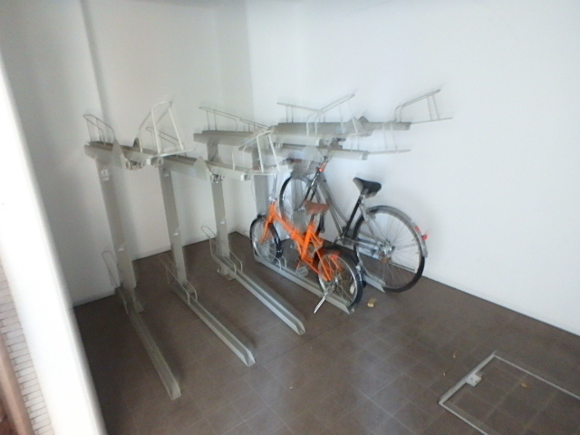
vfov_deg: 63.4
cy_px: 218
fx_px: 352
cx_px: 290
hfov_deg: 79.0
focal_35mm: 21
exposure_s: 1/8
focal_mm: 3.7
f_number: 3.5
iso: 1000
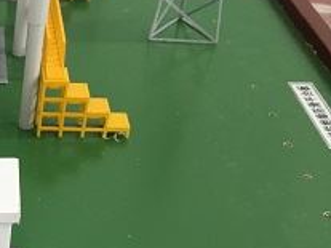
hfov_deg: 20.4
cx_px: -147
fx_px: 803
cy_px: 210
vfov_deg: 17.4
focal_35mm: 84
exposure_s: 1/33
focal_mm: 4.15
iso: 125
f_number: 2.2
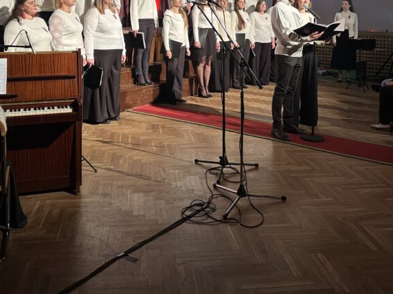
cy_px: 34
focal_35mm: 43
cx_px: 195
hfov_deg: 43.9
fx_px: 488
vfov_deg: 32.1
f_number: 1.78
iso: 125
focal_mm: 6.86
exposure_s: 1/50
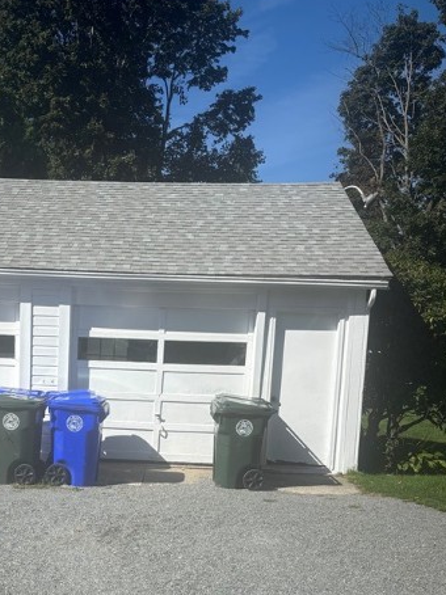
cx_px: 96
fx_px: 757
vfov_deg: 41.8
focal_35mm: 44
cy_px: 442
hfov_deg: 32.1
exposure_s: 1/4854
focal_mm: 5.96
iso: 50
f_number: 1.6
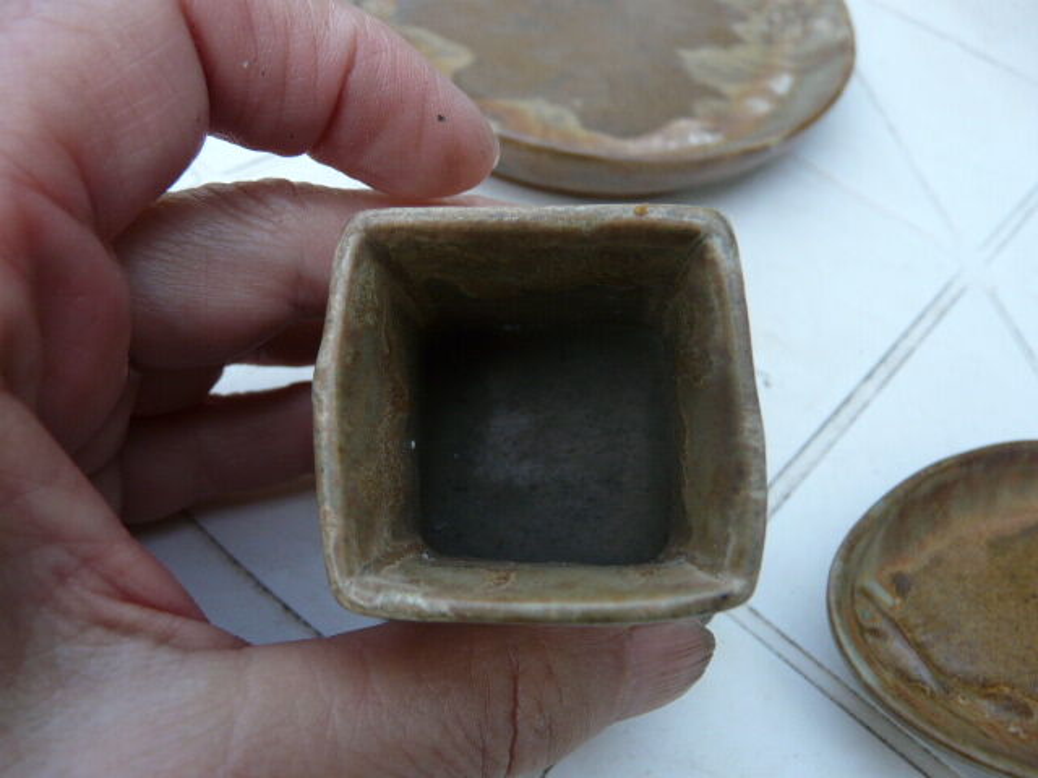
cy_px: 389
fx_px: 840
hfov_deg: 63.4
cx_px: 519
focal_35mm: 28
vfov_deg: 49.7
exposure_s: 1/80
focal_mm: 4.6
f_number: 2.8
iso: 100
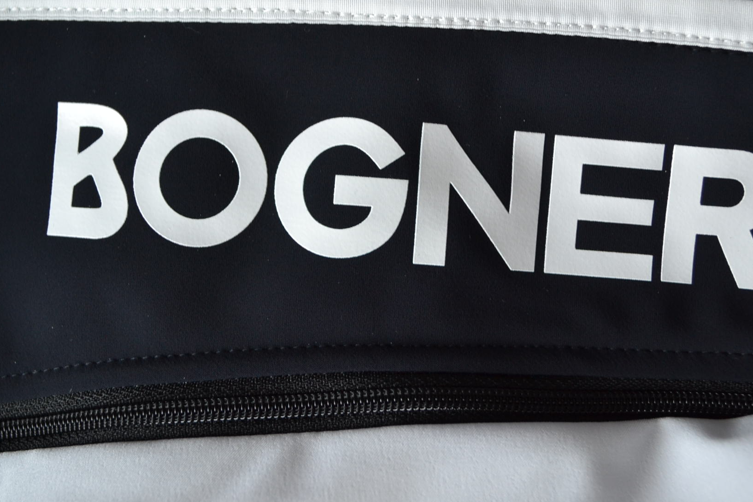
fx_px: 1150
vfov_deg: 24.5
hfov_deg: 36.2
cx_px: 372
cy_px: 169
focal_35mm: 55
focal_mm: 26
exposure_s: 1/80
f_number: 4.5
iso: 400
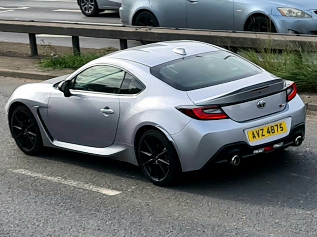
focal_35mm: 26
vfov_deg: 53.0
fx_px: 238
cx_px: 158
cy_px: 118
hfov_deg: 67.3
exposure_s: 1/1667
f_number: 1.8
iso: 50
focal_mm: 5.4
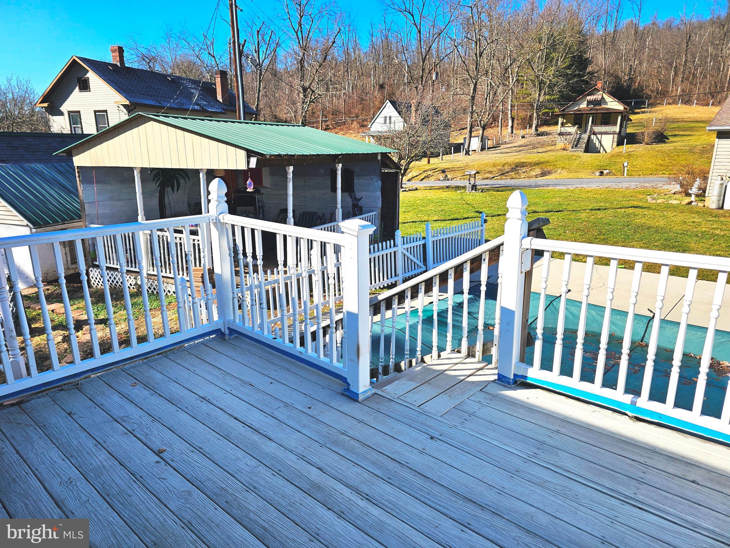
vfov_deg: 58.9
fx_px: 485
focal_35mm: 23
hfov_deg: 73.9
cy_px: 274
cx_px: 365
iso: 10
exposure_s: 1/845
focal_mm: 6.3
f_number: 1.7
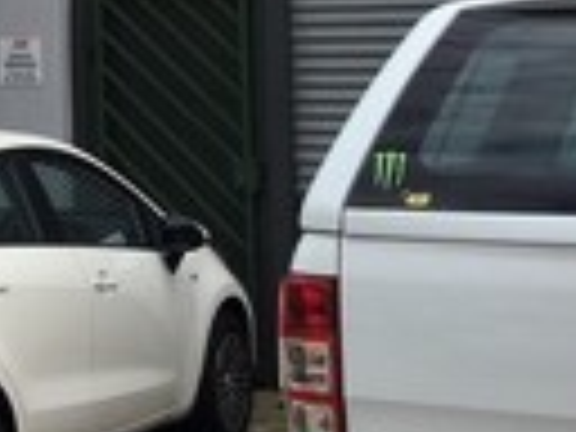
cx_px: -468
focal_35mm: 113
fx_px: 1880
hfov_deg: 15.1
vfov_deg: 12.9
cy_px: -43
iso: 32
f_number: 2.2
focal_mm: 4.15
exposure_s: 1/1464
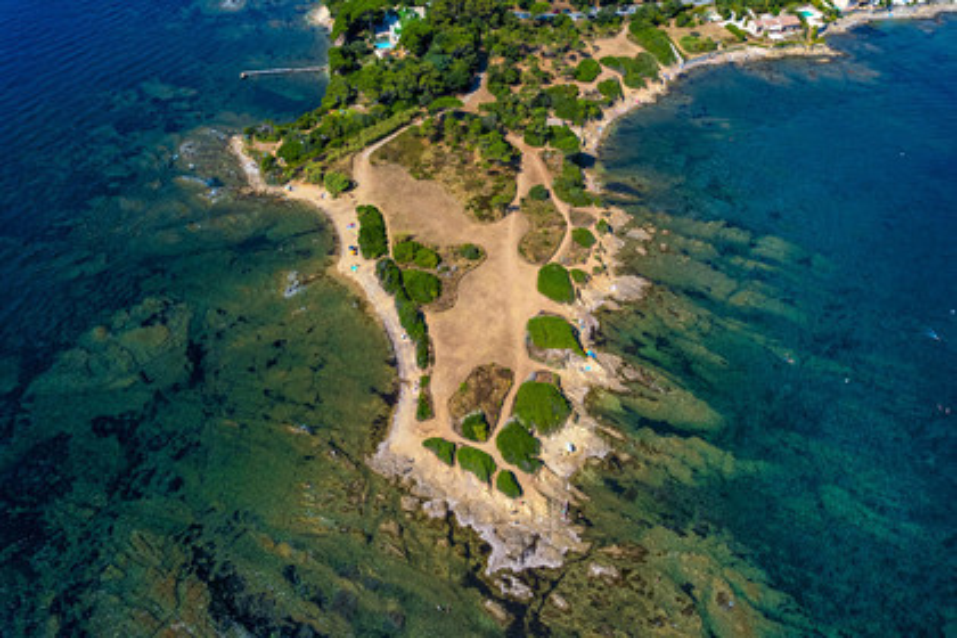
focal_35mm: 22
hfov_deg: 78.6
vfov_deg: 57.2
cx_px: 478
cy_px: 319
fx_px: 585
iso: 100
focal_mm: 8.4
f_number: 2.8
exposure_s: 1/3200
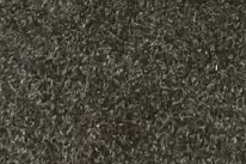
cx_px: 325
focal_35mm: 145
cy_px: -362
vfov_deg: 7.9
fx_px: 990
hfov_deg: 13.6
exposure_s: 1/50
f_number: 1.8
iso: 250
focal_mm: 3.99
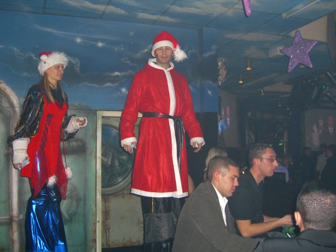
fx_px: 369
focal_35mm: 38
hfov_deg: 49.0
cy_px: 126
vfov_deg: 37.7
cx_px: 168
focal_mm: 7.9
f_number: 2.8
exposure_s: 1/60
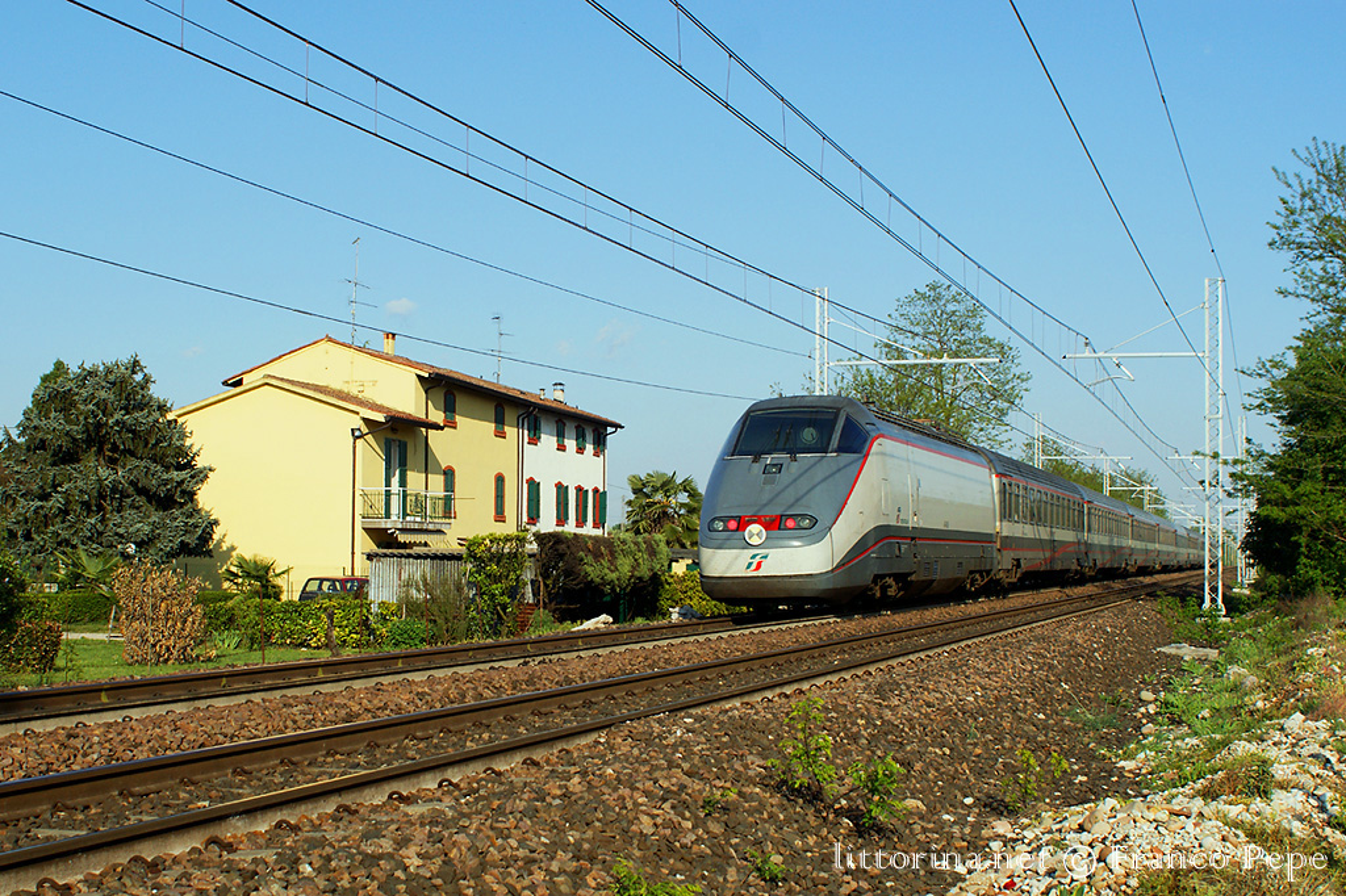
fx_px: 1682
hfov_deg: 43.6
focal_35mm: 45
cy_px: 448
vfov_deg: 29.8
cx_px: 673
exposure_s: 1/640
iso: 200
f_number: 6.3
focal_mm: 30
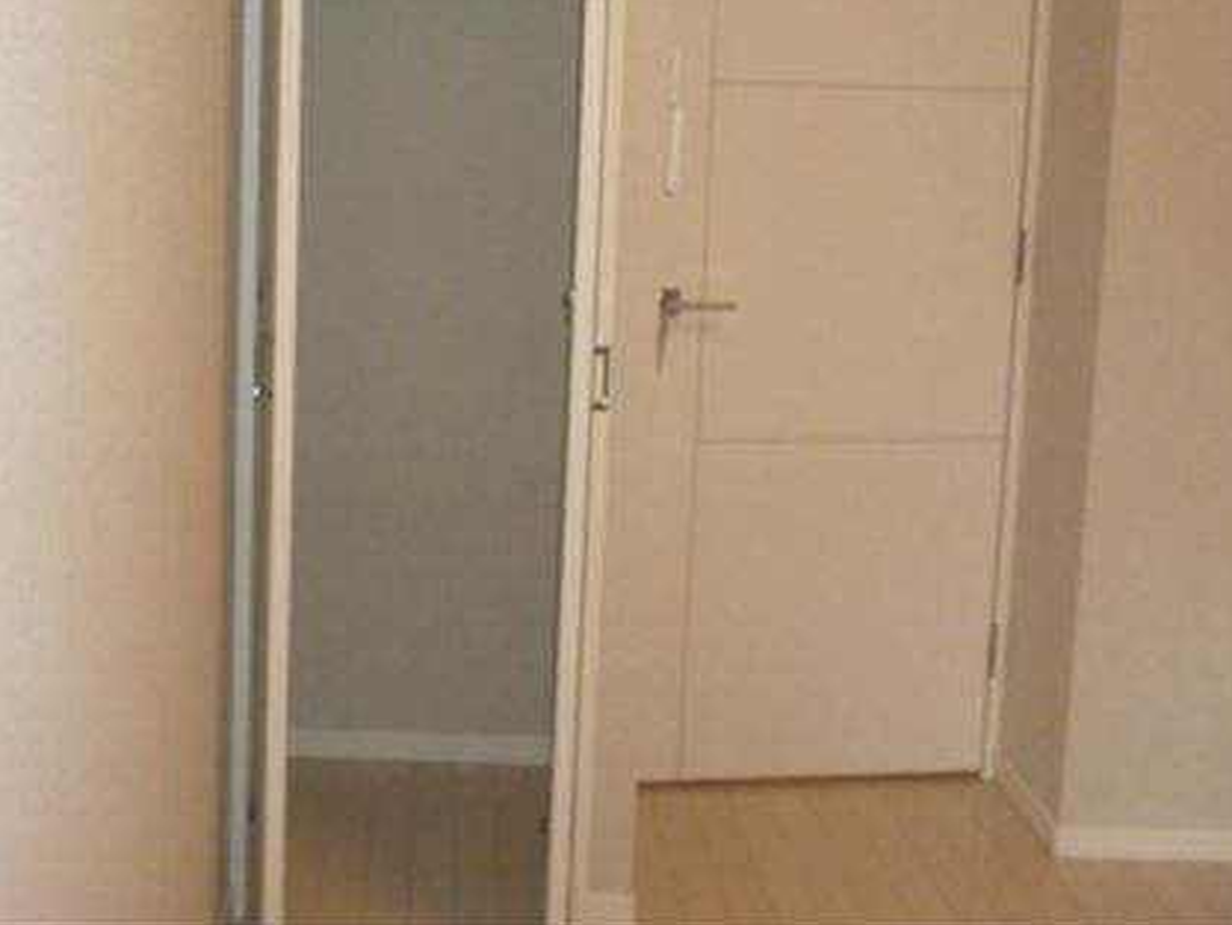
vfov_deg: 32.9
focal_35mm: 43
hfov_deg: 43.3
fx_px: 1531
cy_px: 225
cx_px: 417
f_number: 3.1
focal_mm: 5
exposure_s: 1/60
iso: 400
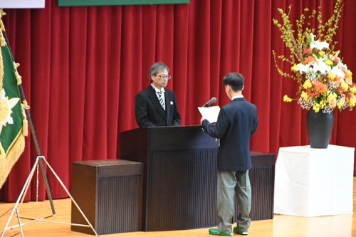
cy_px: 118
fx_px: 2521
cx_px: 178
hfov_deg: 8.1
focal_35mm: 255
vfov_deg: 5.4
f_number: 5.6
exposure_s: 1/125
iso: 6400
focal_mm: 170
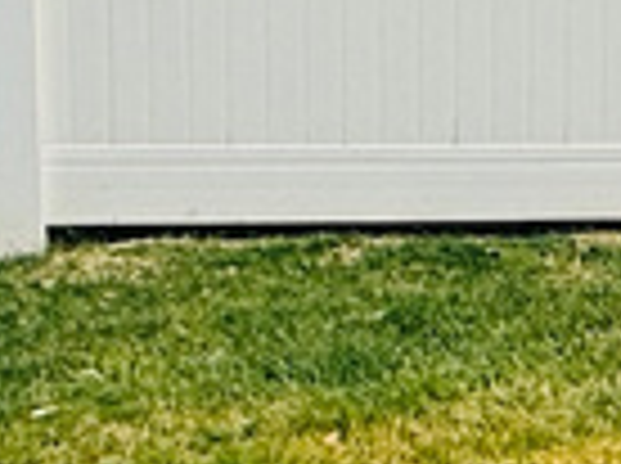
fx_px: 1862
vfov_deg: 14.2
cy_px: 153
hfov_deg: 16.0
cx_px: 1120
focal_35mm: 104
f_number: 2.2
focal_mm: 2.22
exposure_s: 1/664
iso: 50
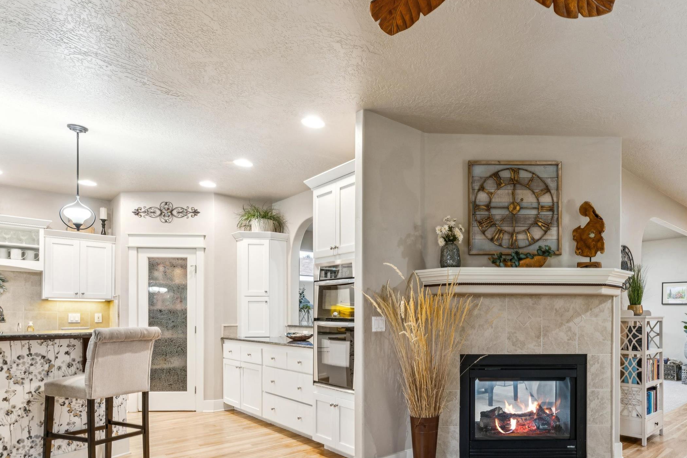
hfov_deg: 73.1
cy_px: 317
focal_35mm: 23
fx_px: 439
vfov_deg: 53.6
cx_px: 472
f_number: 13
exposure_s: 1
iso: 400
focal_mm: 15.7
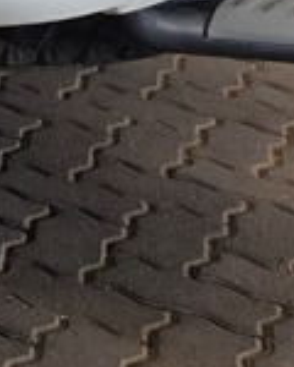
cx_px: -647
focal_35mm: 153
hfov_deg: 8.2
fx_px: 1664
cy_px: -409
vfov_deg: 11.2
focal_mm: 6.25
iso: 50
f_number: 1.7
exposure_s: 1/180
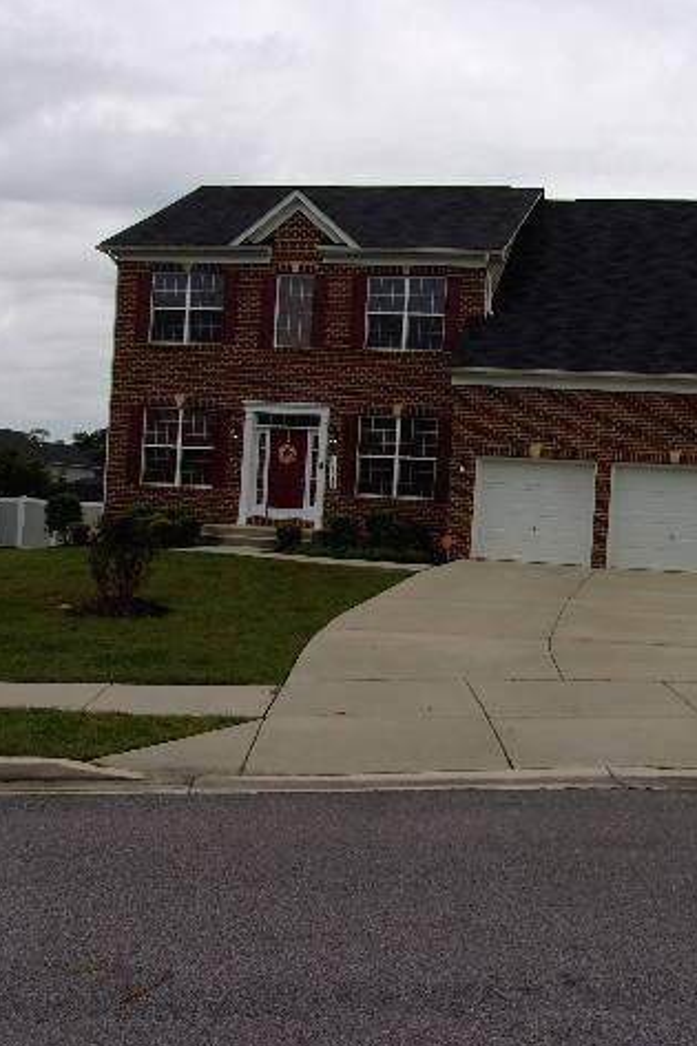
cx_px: 522
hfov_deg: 34.3
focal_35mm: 38
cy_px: 526
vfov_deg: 50.7
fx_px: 1104
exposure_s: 1/180
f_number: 10.4
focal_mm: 4.9
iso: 125
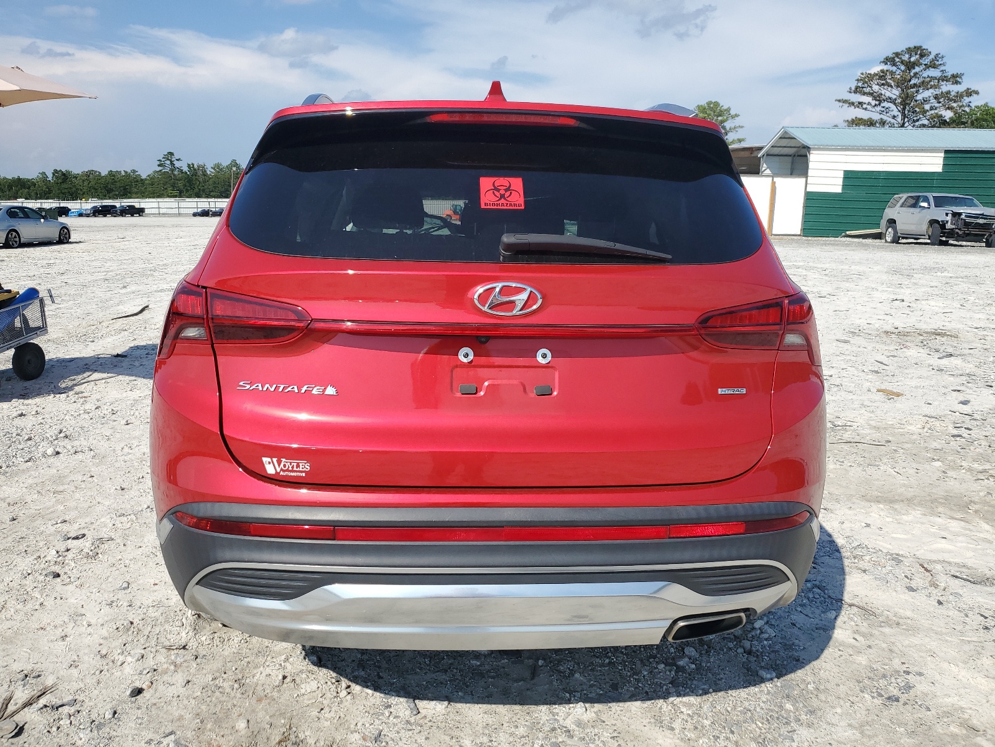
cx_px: 498
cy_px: 374
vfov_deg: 53.1
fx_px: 747
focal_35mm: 26
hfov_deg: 67.3
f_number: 1.5
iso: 50
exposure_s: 1/3333
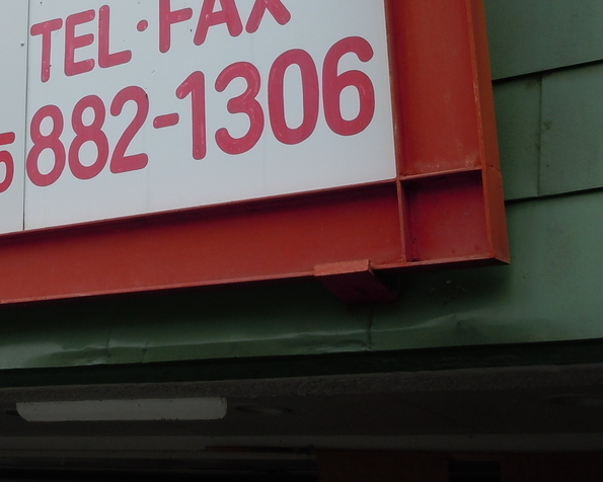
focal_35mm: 65
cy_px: 68
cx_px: 51
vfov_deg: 23.0
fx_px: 1160
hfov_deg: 28.0
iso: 100
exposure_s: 1/500
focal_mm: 5.9
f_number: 4
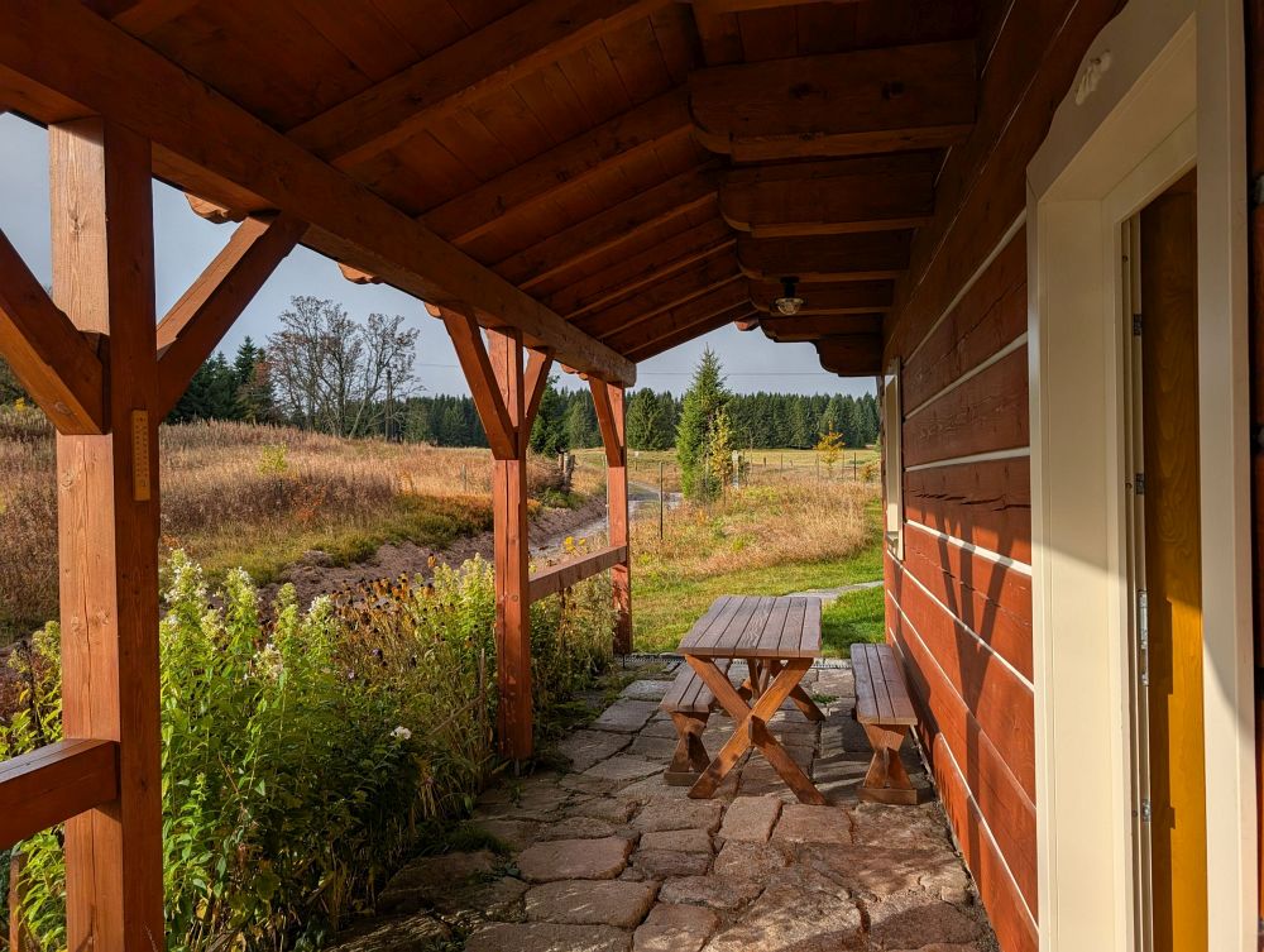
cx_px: 632
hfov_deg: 71.5
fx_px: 878
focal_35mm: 24
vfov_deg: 56.9
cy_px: 476
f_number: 1.68
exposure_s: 1/1203
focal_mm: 6.9
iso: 20
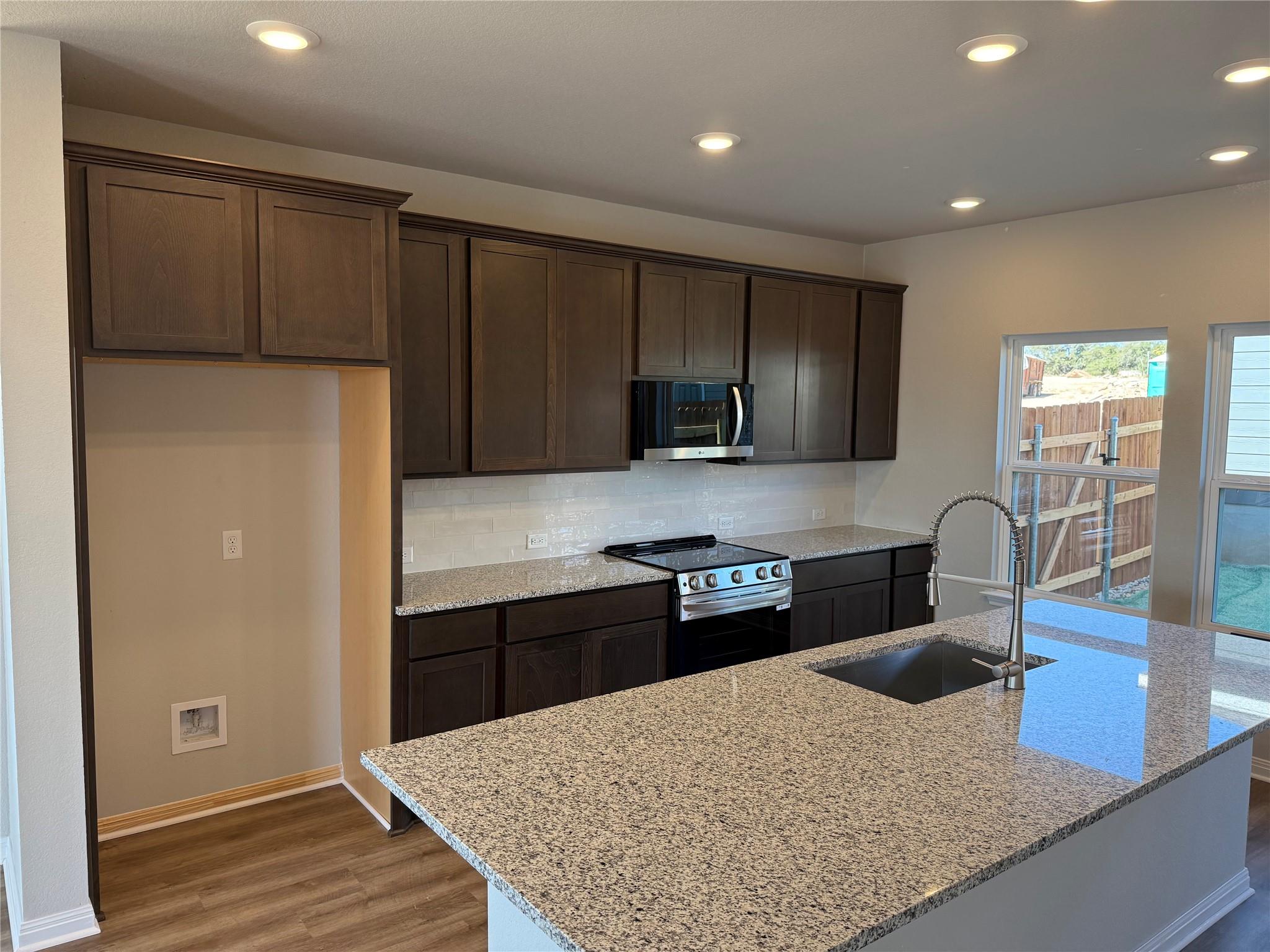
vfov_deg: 56.8
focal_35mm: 24
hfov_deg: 71.6
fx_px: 881
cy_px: 476
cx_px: 635
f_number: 1.78
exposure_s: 1/216
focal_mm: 6.76
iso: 160
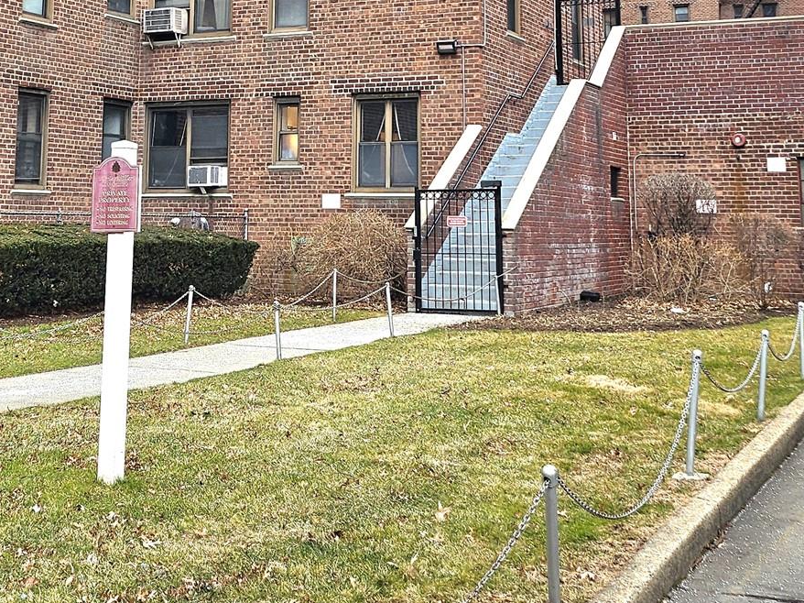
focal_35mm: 56
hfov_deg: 34.2
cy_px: -1
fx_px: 1300
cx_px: 321
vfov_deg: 24.9
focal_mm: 5
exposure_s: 1/345
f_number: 1.8
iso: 50
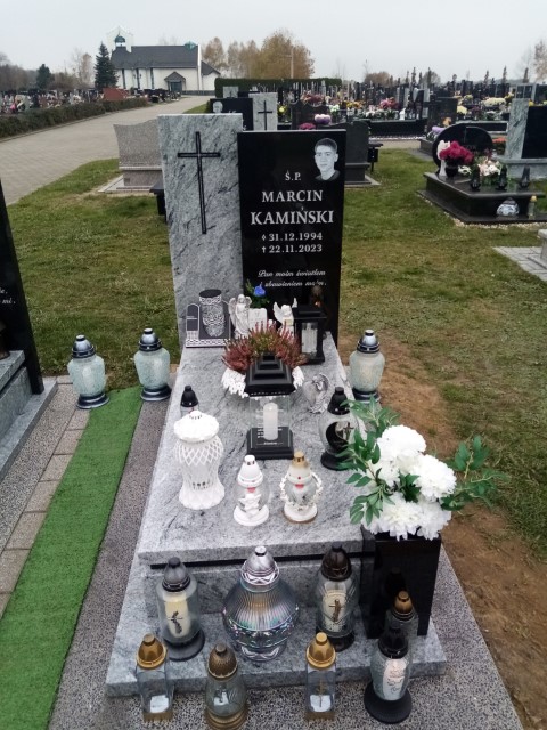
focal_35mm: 26
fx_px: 548
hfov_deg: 53.1
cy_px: 365
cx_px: 274
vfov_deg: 67.3
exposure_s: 1/146
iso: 109
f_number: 1.8
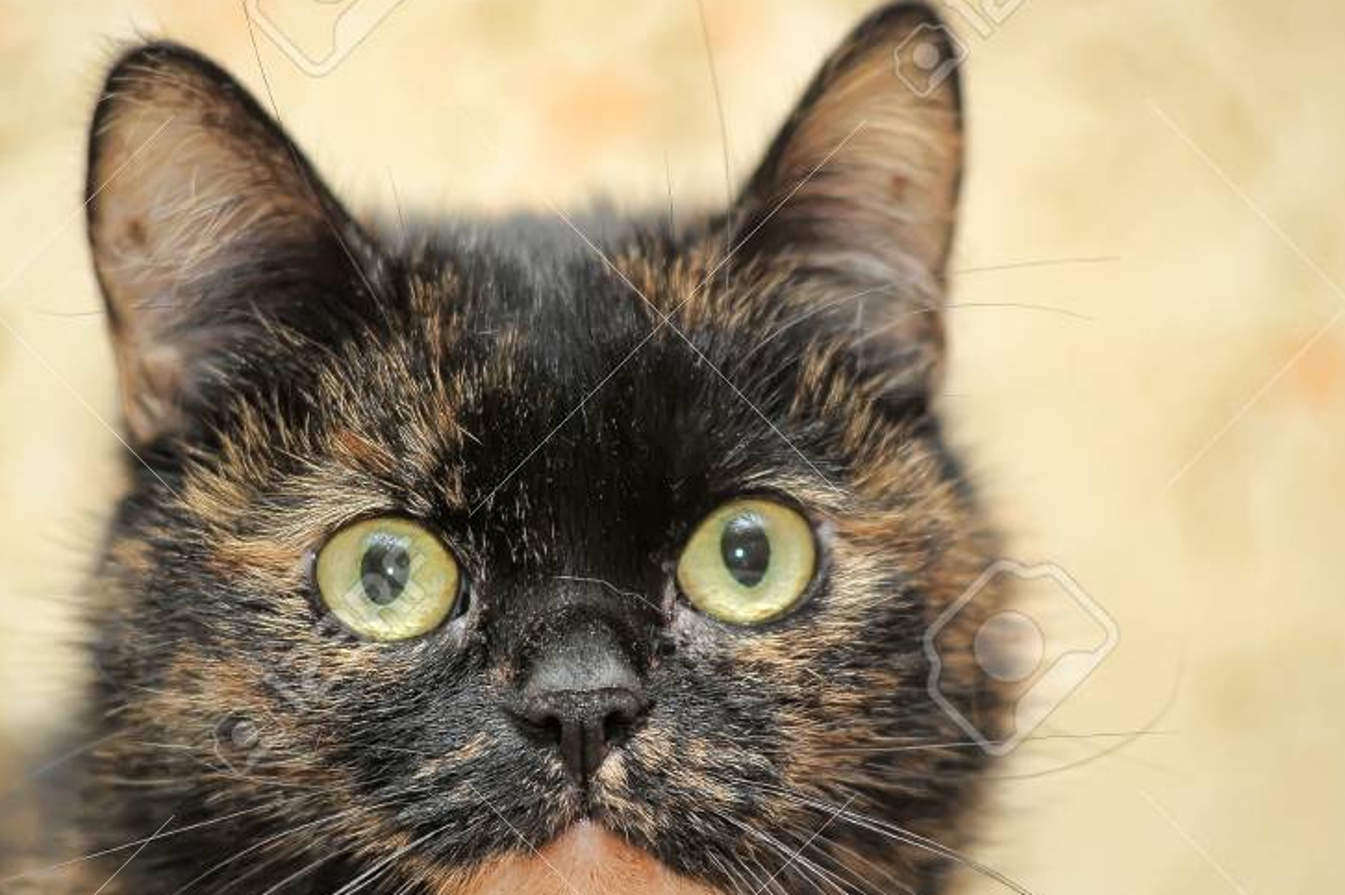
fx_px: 13366
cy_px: 581
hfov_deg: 5.8
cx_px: 665
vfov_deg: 3.8
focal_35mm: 358
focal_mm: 200
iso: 320
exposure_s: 1/200
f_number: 6.3
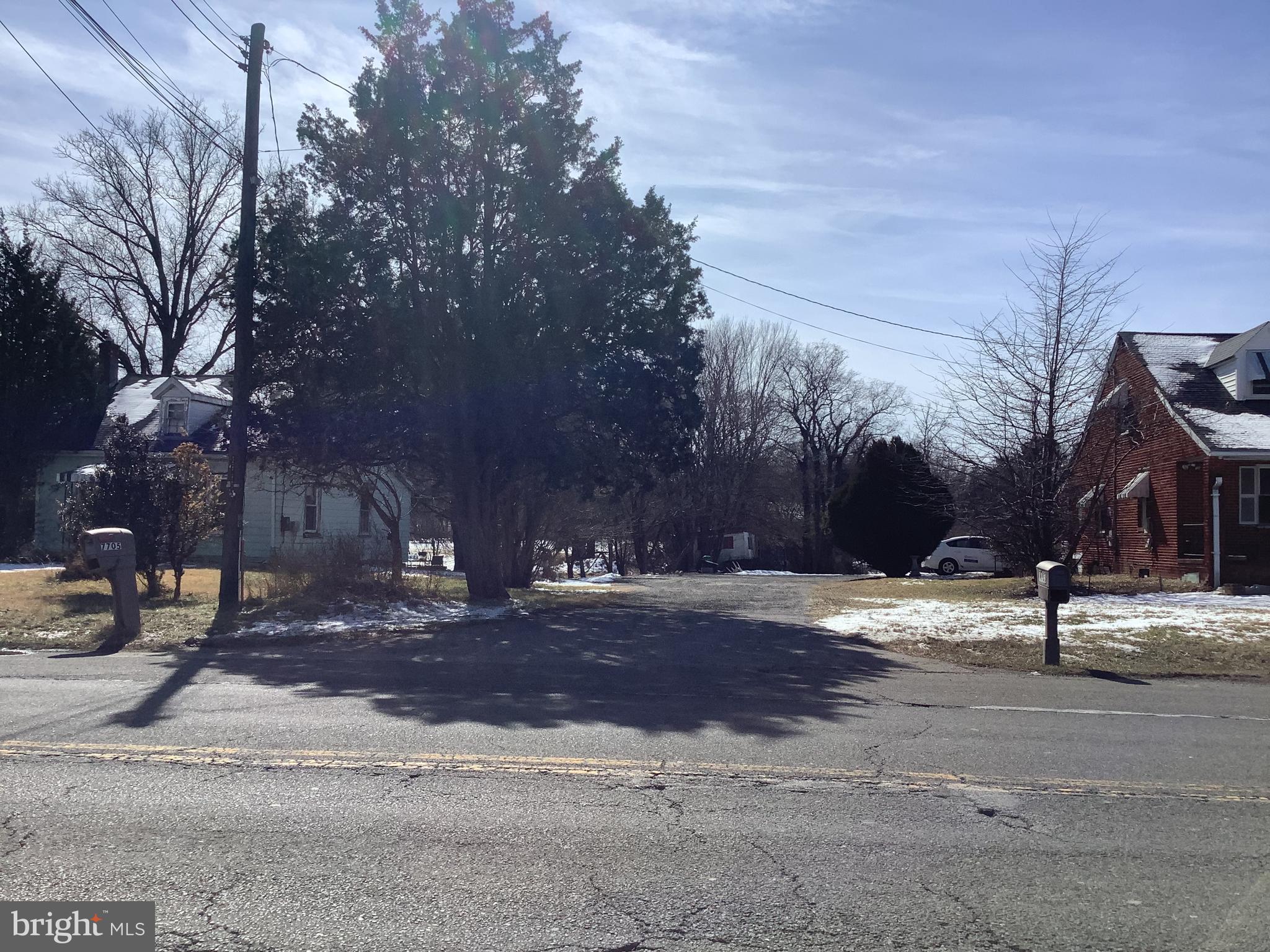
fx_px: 1137
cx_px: 635
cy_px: 476
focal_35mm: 31
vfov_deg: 45.4
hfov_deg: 58.4
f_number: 2.4
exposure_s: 1/2398
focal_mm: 3.3
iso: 25
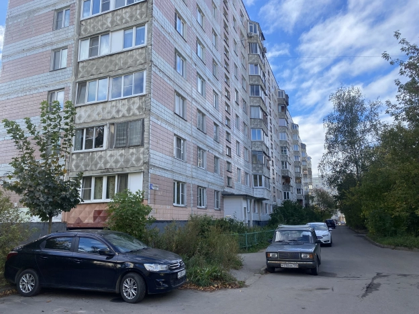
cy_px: 157
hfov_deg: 67.3
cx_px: 210
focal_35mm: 26
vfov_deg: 53.1
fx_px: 315
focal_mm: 4.25
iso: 32
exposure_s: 1/965
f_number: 1.8
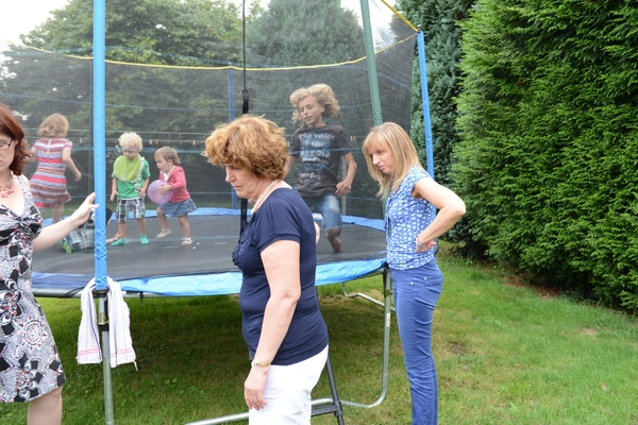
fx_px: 549
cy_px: 212
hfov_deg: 60.3
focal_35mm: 31
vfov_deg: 42.3
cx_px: 319
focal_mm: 31
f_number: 4
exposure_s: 1/60
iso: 200
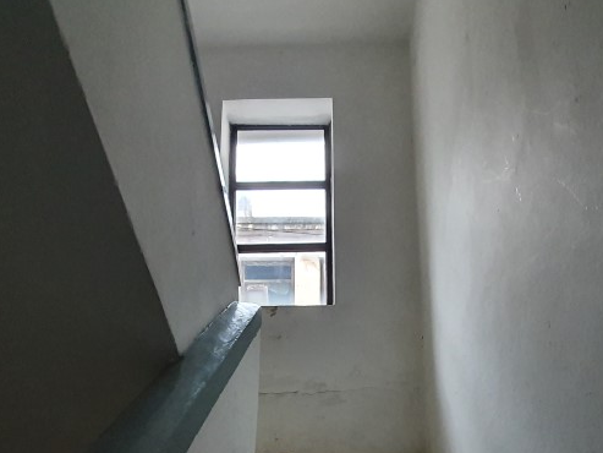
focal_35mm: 27
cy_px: 360
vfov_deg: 48.6
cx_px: 345
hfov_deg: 65.0
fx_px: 470
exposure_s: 1/20
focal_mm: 1.8
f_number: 2.2
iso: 640
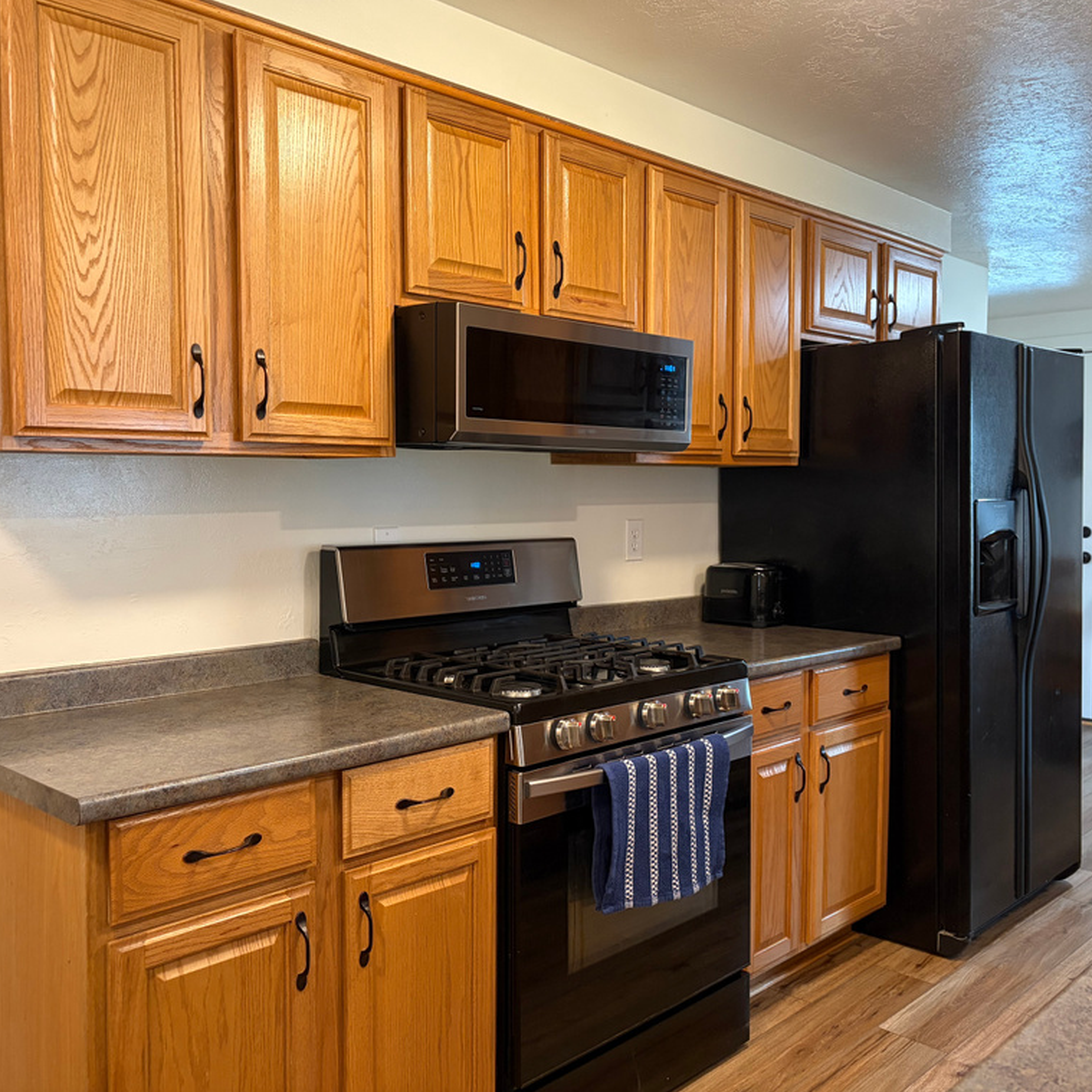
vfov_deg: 52.5
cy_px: 542
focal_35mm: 31
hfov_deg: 52.5
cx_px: 557
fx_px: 1106
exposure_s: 1/60
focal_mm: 5.96
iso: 250
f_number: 1.6
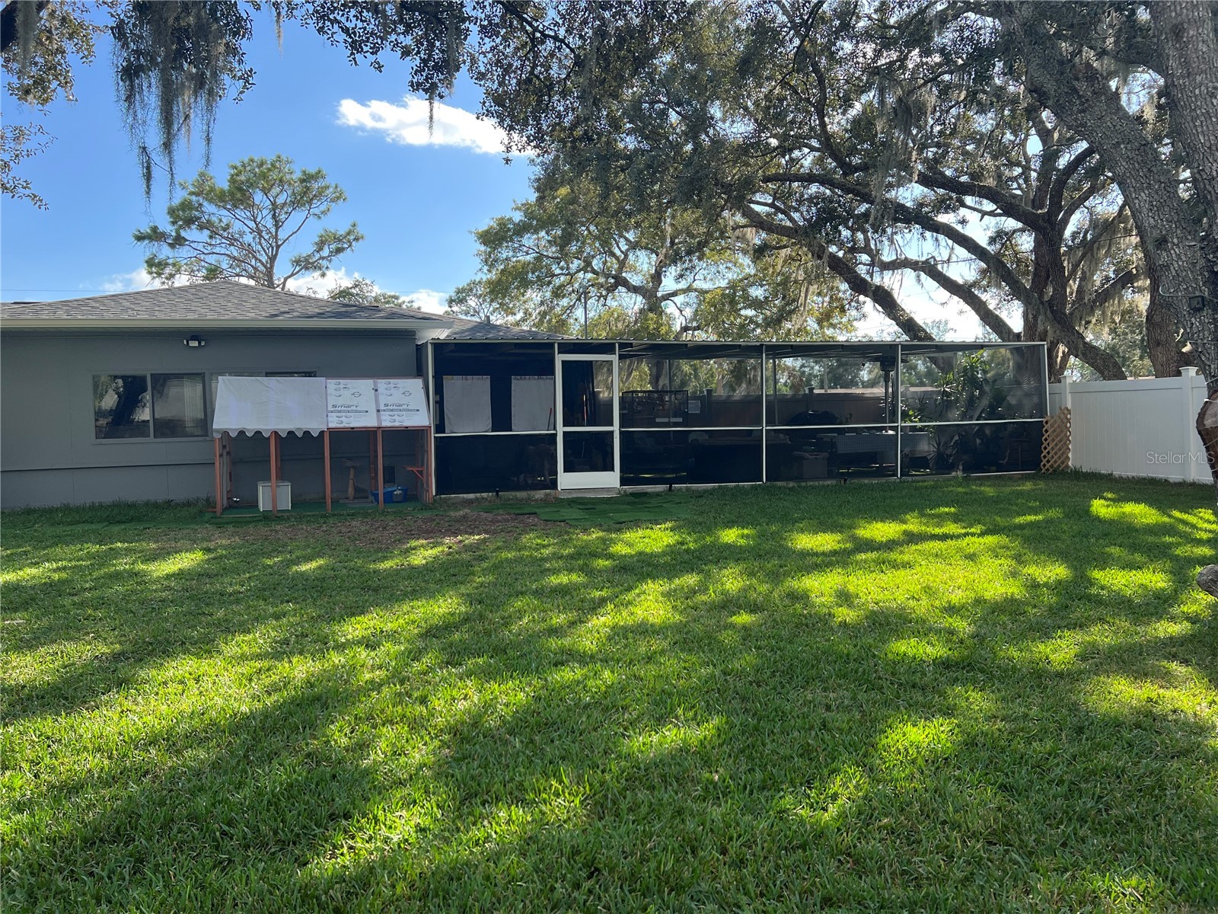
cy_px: 457
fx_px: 915
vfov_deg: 53.1
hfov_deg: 67.3
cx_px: 609
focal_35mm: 26
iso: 50
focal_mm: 5.7
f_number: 1.5
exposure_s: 1/1209
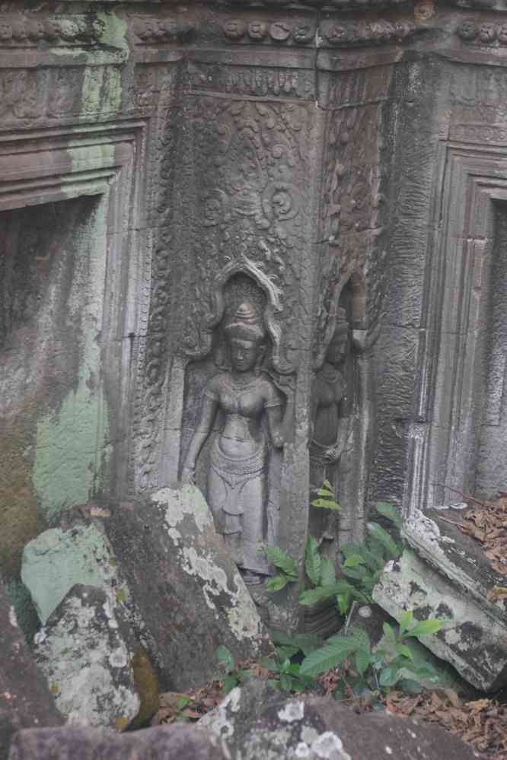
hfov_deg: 16.6
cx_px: 254
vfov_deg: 24.6
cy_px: 380
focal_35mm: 82
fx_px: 1743
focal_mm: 55
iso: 3200
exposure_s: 1/30
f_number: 5.6
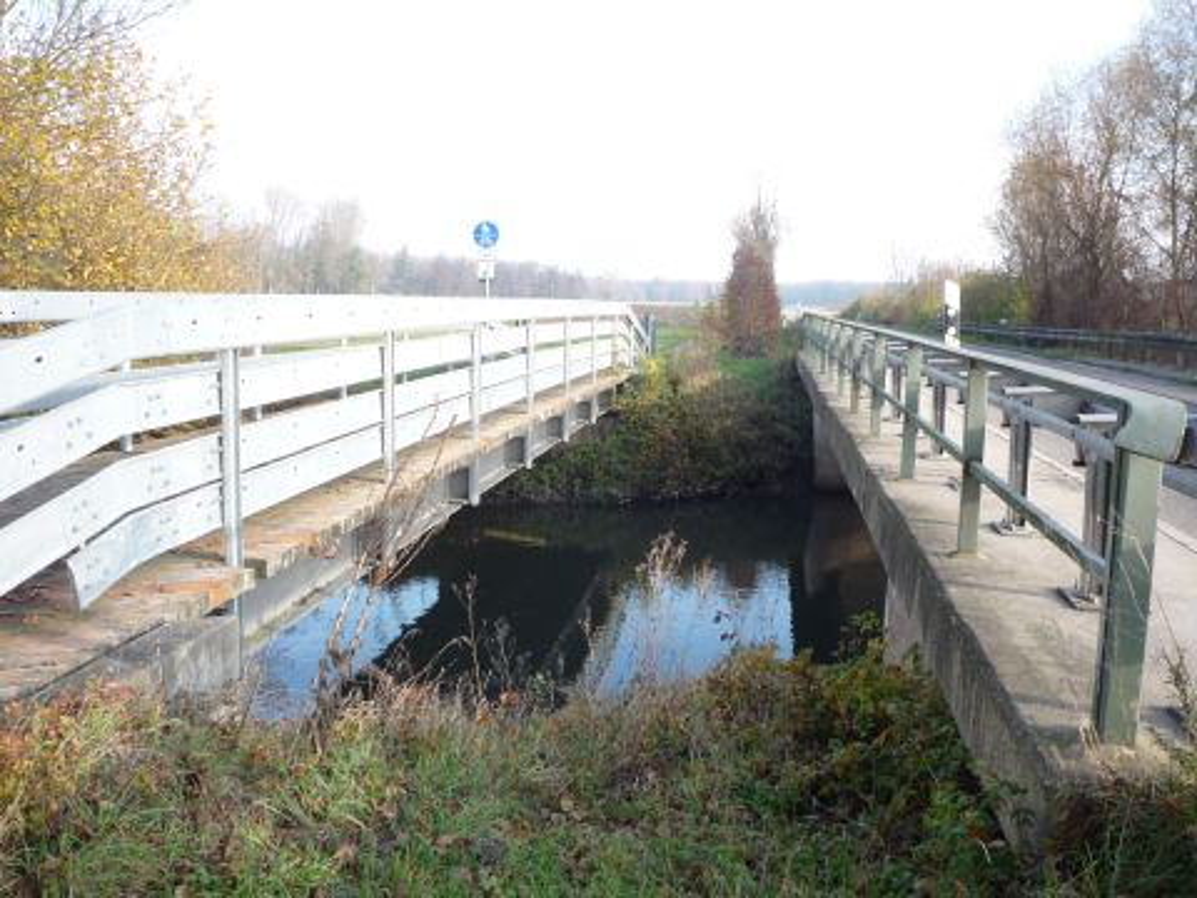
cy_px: 449
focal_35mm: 32
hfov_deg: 56.8
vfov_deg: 44.2
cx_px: 598
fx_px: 1107
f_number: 3.5
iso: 100
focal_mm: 5.2
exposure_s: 1/100
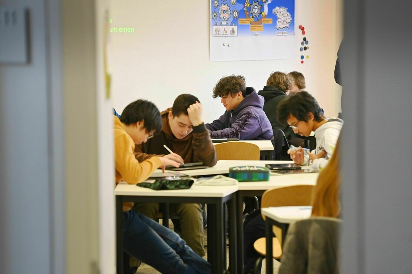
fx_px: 1327
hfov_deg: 17.6
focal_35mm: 116
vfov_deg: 11.8
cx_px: 206
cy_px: 137
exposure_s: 1/320
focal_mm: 116
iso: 2000
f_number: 3.5
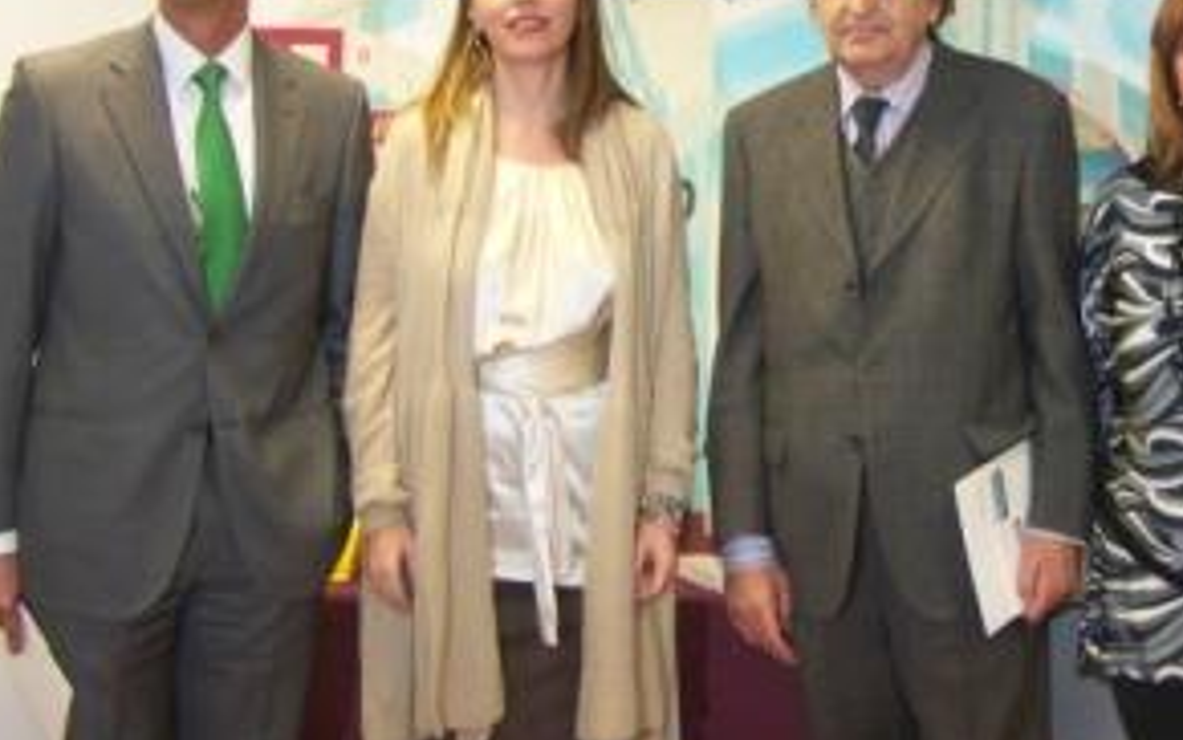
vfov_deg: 20.9
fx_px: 1999
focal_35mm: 62
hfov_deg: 32.3
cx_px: 890
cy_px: 236
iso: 200
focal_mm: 6.3
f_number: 2.8
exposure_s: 1/40
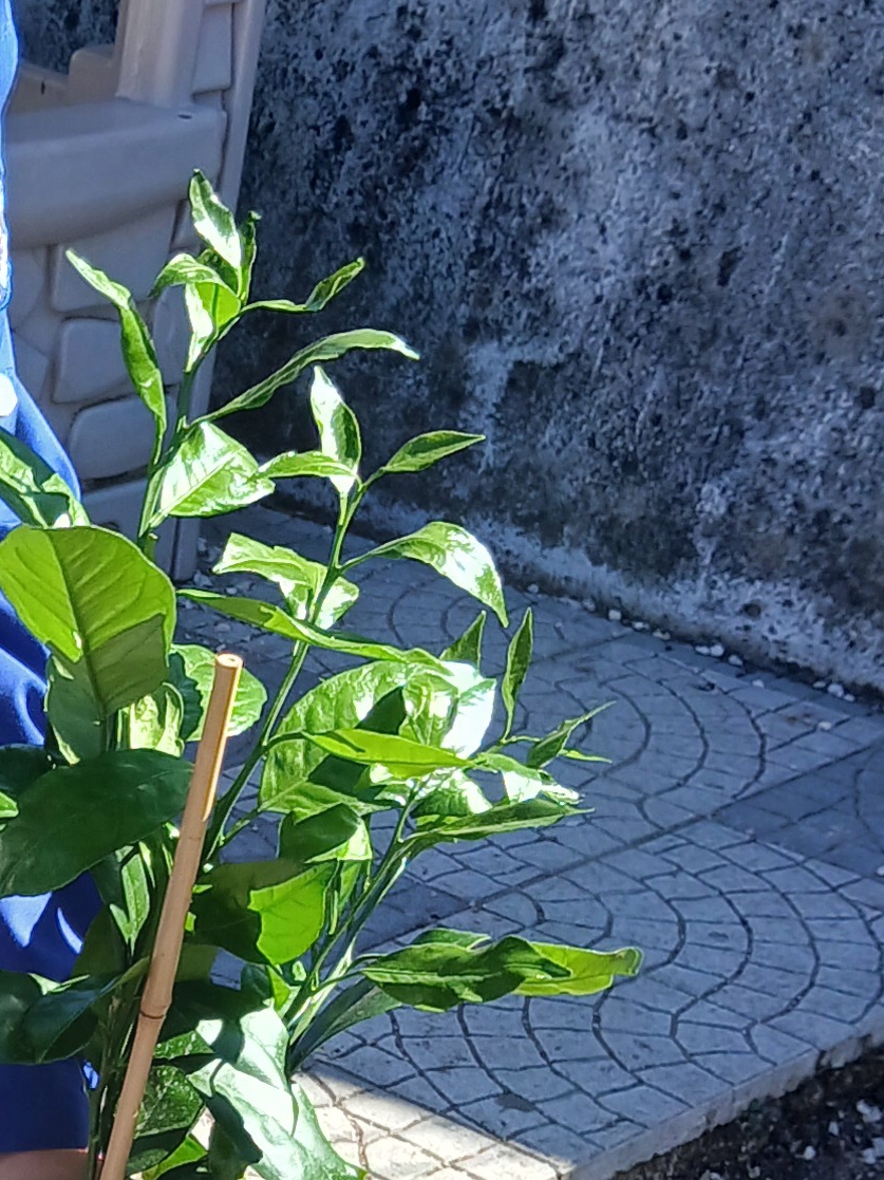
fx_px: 3237
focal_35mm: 95
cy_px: 1099
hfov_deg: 14.3
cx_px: -510
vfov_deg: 20.2
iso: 20
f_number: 1.8
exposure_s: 1/215
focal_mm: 3.98
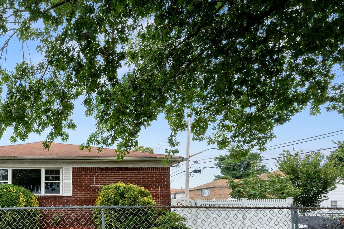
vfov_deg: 44.8
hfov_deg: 58.6
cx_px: 31
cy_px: 208
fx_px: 248
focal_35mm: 26
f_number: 10
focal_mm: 14
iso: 400
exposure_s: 1/100
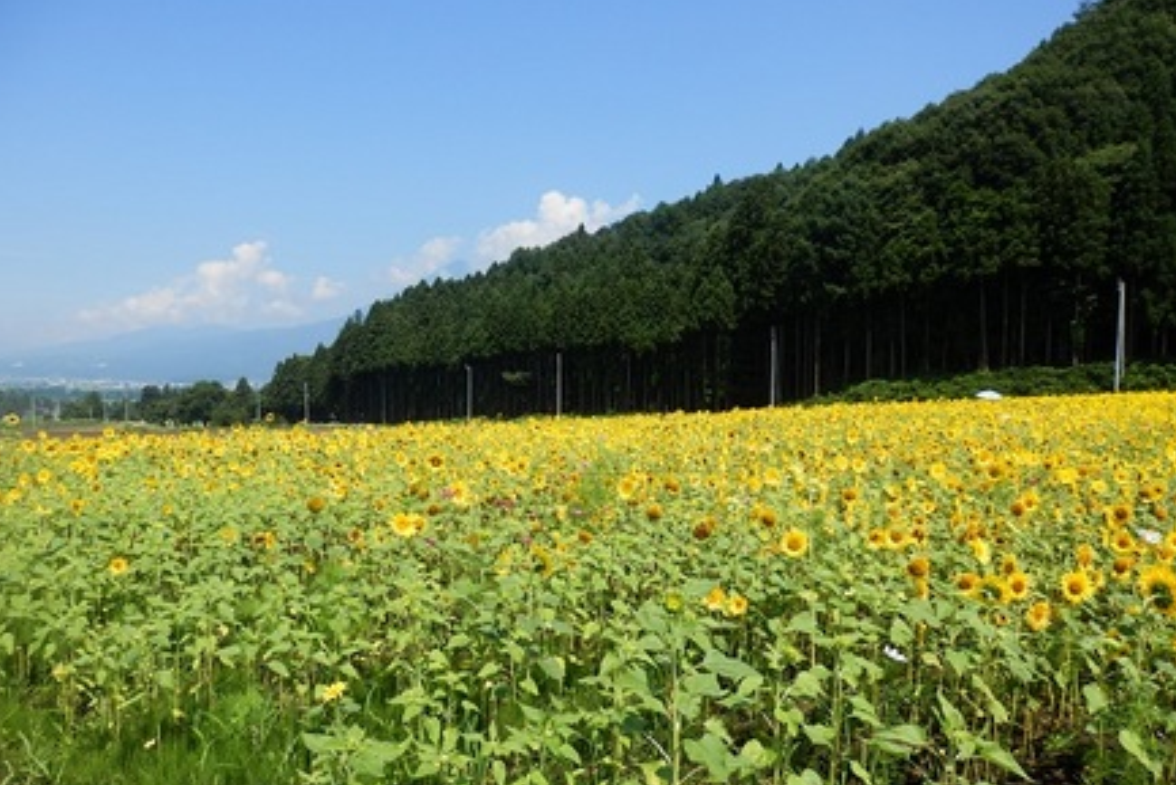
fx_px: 882
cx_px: 568
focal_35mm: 27
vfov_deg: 47.9
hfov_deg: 67.3
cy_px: 441
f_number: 8.7
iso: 80
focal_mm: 4.5
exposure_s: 1/160
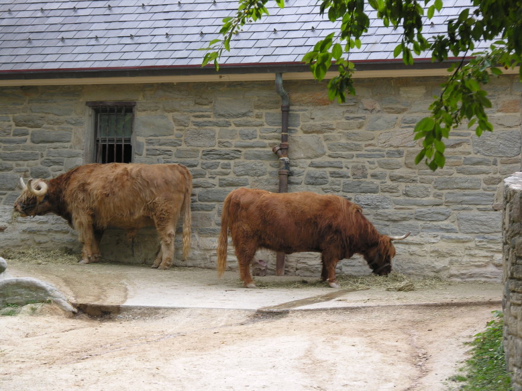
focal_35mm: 127
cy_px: 196
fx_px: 1915
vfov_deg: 11.7
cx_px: 261
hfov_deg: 15.5
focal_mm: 32.4
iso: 50
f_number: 3.8
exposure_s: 1/43
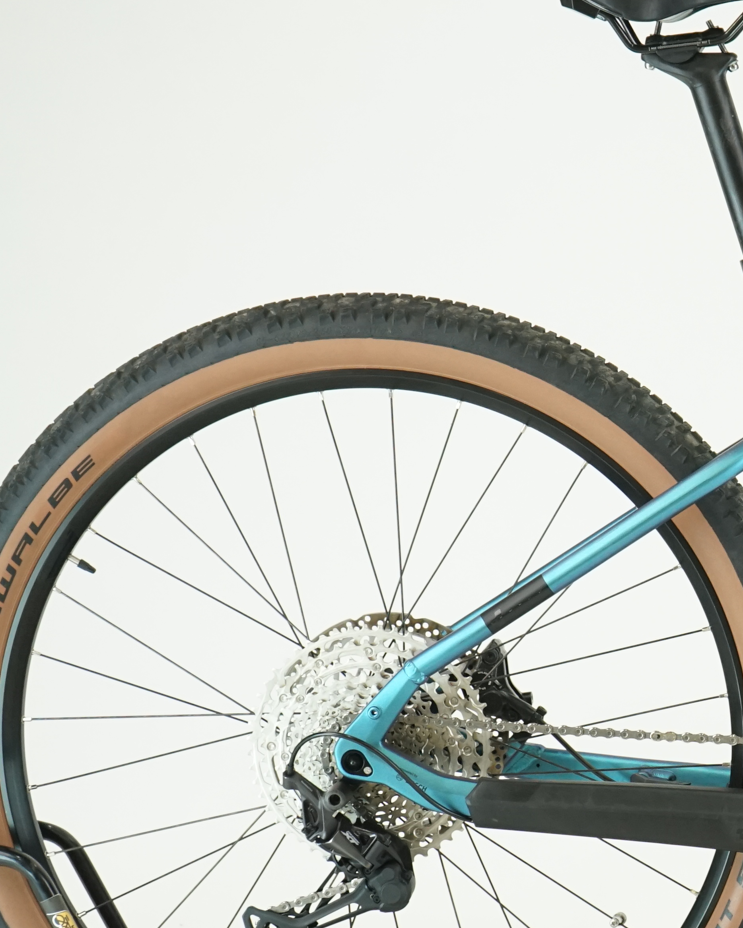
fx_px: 3381
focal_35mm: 123
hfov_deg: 12.0
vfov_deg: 15.6
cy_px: 502
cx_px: 1103
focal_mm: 51
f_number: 5.6
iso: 1600
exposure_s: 1/200
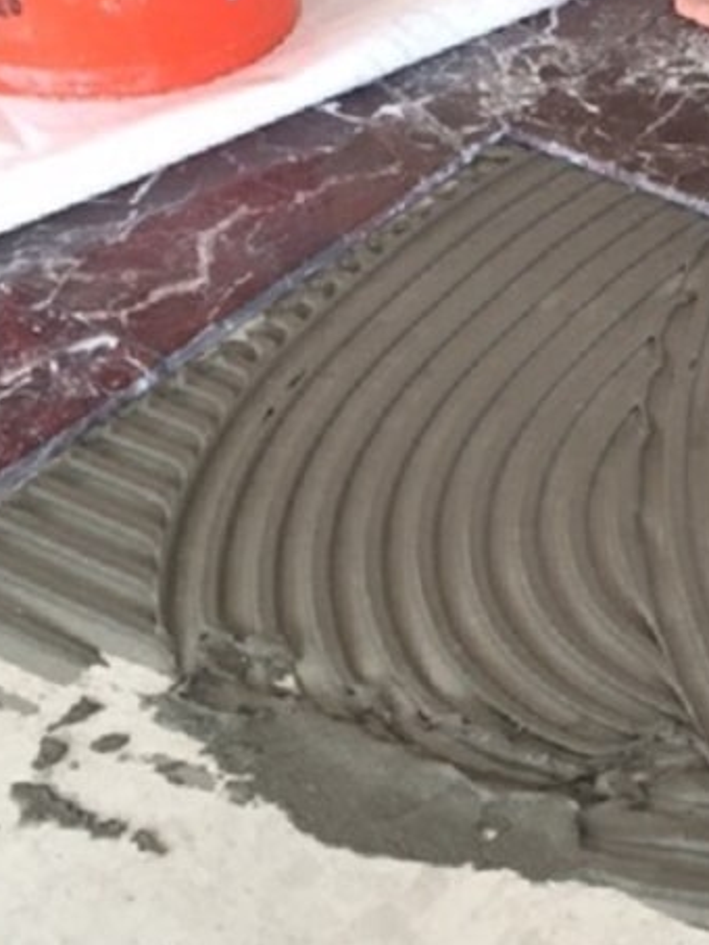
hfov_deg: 21.9
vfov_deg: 30.3
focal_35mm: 64
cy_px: 442
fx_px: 1747
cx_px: 753
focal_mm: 4.15
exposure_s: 1/30
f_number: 2.2
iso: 50
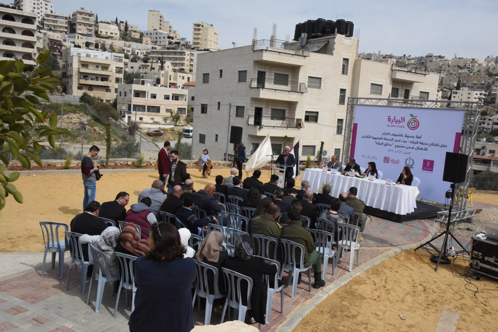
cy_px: 166
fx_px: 429
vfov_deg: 42.3
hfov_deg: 60.3
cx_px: 249
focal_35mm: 31
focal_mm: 31
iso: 5000
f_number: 22
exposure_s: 1/2000
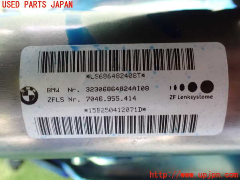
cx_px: 120
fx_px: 208
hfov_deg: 60.0
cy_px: 90
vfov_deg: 46.8
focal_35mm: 30
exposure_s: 1/15
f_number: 2.3
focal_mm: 5.4
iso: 1600
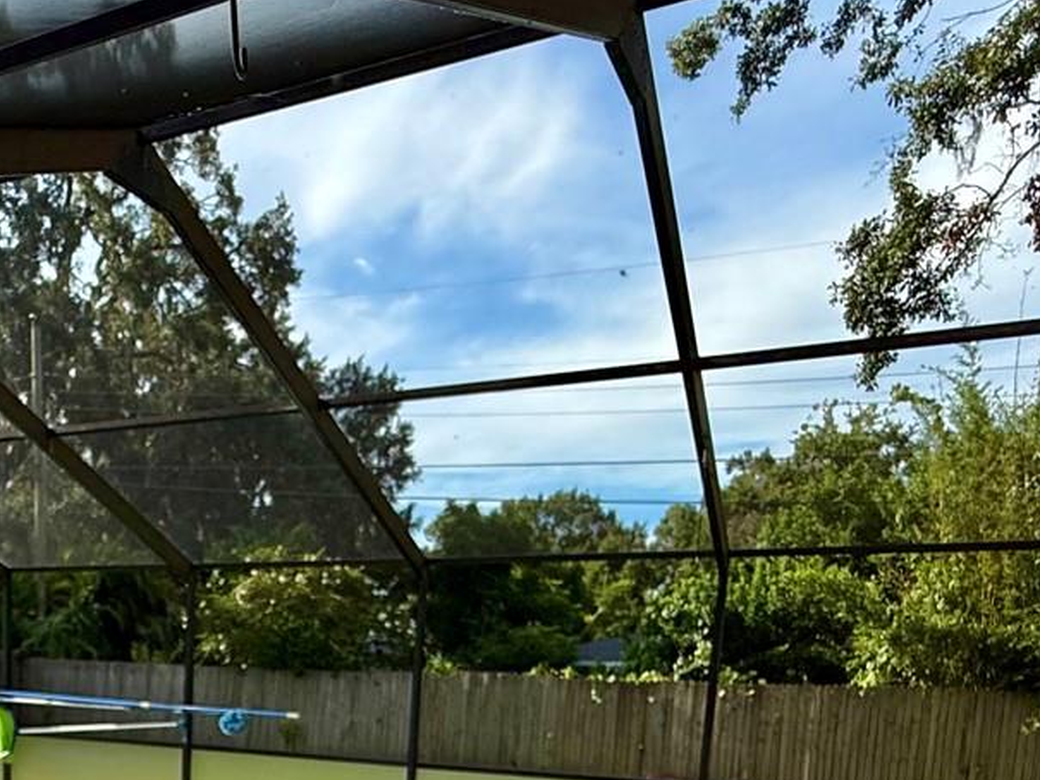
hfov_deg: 47.4
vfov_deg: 34.2
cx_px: 206
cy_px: 832
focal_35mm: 37
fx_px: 1112
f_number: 2.2
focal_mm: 2.22
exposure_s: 1/1189
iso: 50
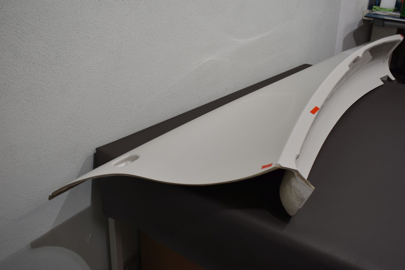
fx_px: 422
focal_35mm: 38
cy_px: 135
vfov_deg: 35.5
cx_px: 202
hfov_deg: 51.3
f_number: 5.6
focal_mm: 25
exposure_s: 1/125
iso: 320
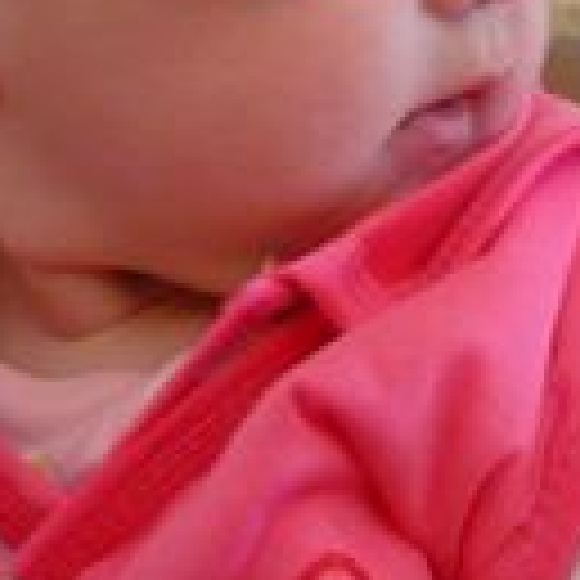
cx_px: 468
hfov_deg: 16.9
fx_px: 1934
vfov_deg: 16.8
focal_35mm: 102
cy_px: 63
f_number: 2.8
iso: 400
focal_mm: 5.5
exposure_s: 1/50
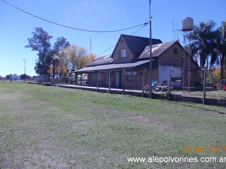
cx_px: 117
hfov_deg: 60.0
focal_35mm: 30
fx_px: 196
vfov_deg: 46.8
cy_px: 80
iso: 80
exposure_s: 1/320
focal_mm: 4
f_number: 5.4
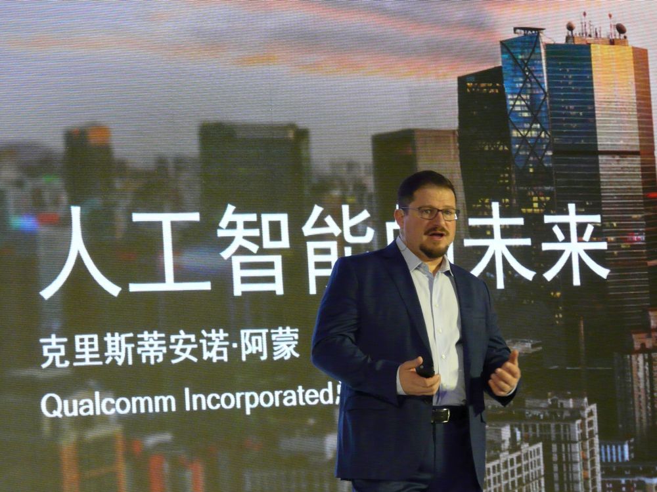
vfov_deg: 9.5
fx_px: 2980
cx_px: 328
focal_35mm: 157
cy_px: 246
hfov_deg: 12.6
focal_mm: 25.9
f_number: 3.6
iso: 400
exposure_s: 1/80
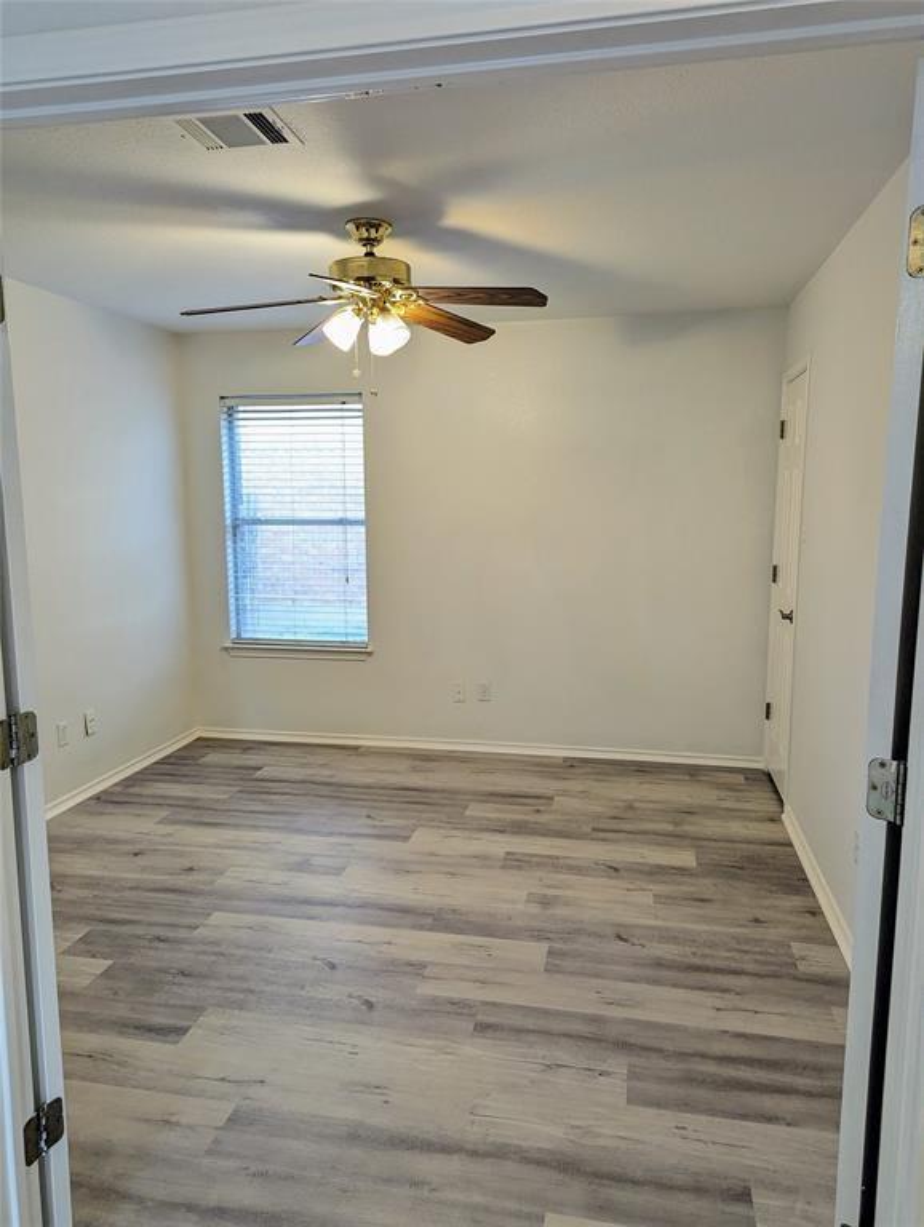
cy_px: 614
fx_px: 852
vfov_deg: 71.5
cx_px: 462
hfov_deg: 56.9
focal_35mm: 24
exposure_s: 1/120
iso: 579
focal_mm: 6.81
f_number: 1.85
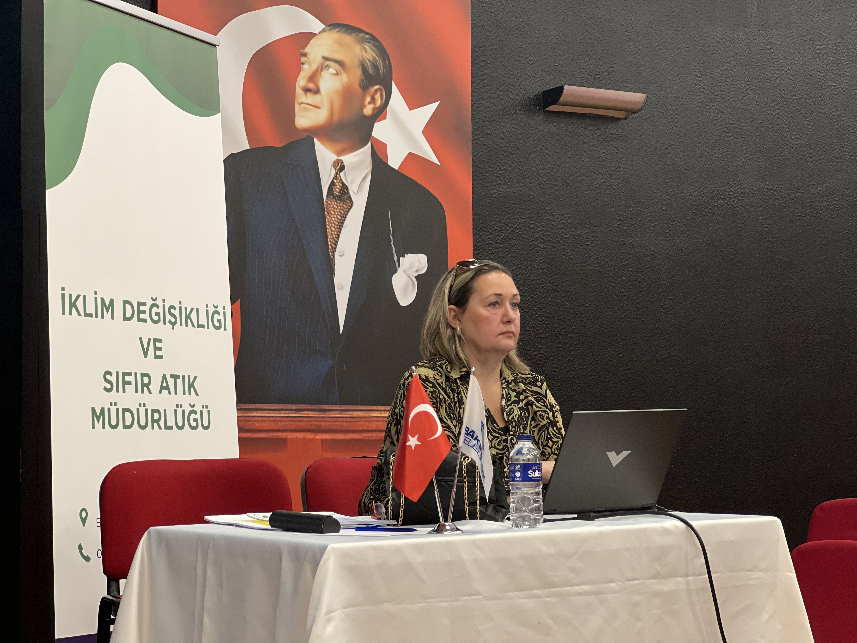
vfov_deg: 19.1
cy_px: 322
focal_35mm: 77
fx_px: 1906
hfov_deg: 25.3
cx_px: 428
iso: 320
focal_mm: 9
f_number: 2.8
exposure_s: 1/40
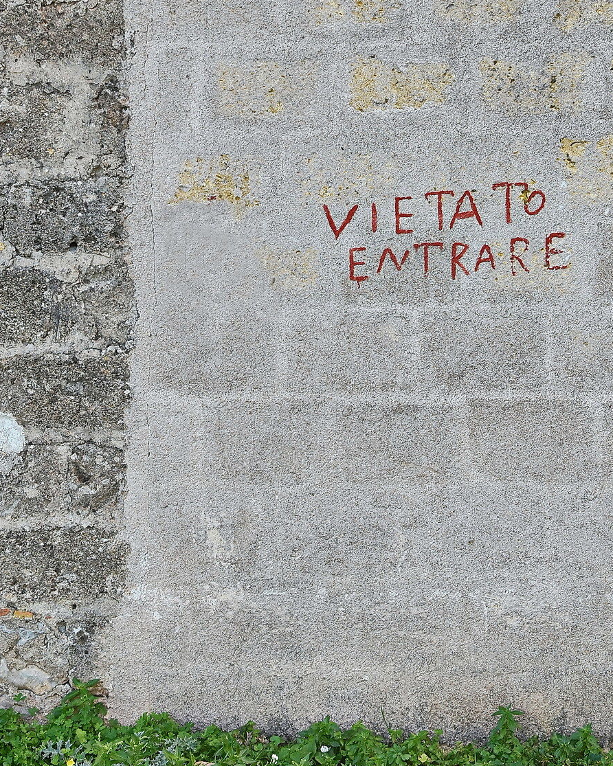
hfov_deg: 14.8
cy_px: 174
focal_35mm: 103
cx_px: 508
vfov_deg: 18.5
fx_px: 2336
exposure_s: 1/200
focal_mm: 34
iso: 100
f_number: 5.6
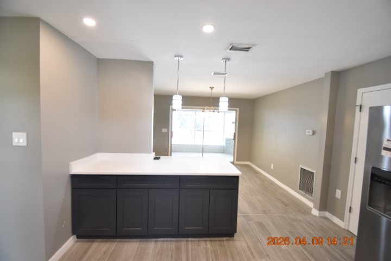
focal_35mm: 15
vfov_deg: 77.3
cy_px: 130
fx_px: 163
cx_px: 196
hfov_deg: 100.4
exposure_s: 1/90
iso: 800
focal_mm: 10
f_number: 3.5
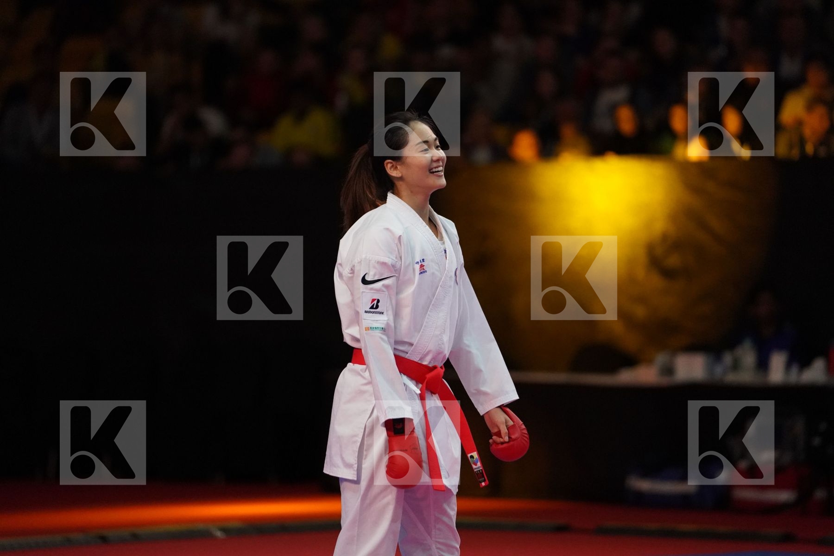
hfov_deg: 10.3
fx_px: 4633
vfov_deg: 6.9
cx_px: 417
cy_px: 278
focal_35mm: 200
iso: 6400
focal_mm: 200
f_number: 2.8
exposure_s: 1/1000
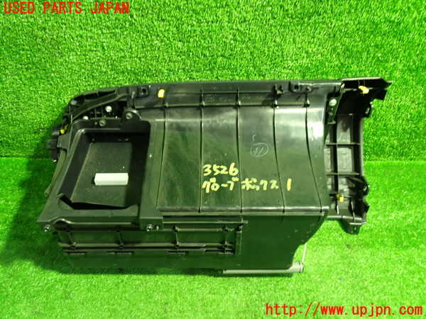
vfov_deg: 46.8
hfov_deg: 60.0
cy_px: 160
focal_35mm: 30
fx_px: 369
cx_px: 213
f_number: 2.3
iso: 800
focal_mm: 5.4
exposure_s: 1/30
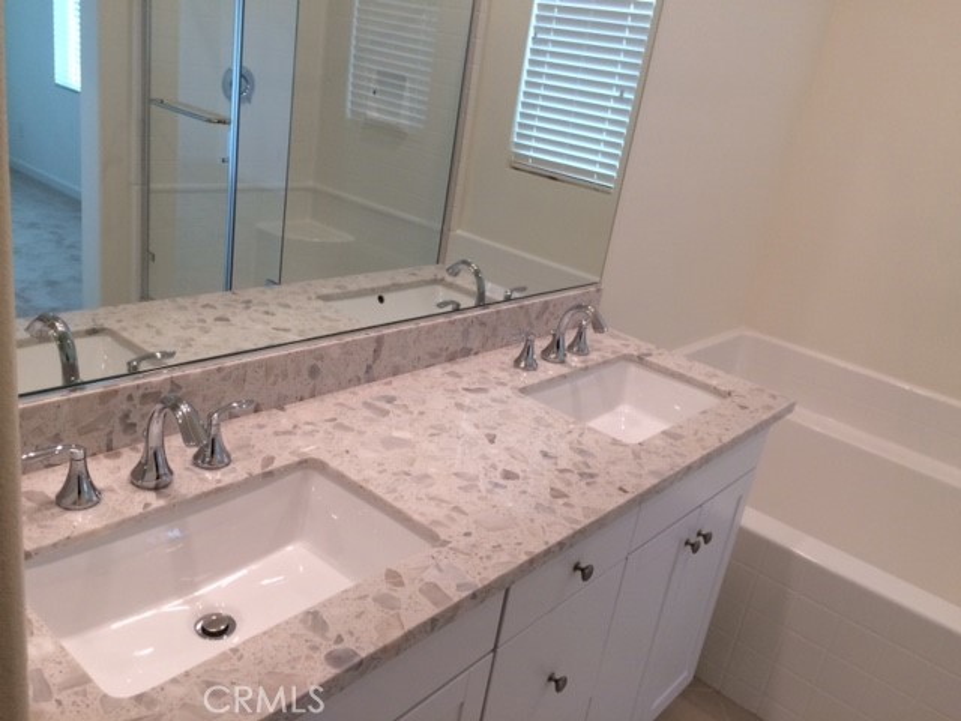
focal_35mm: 29
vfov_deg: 48.2
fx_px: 805
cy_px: 360
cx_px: 480
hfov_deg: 61.7
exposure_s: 1/40
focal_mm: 4.15
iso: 32
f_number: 2.2
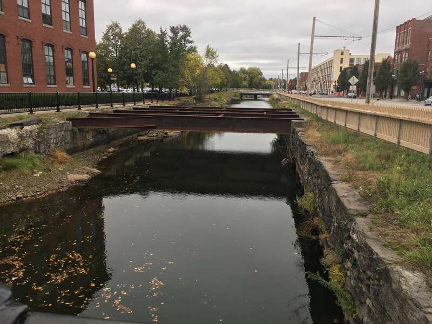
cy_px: 162
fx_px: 362
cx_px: 216
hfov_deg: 61.7
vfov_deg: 48.2
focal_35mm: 29
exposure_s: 1/289
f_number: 2.2
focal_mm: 4.15
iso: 25
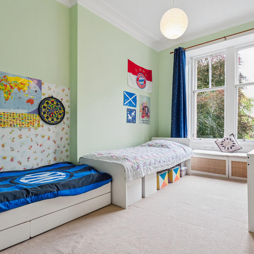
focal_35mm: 21
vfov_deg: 72.1
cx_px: 127
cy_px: 125
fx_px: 174
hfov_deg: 72.1
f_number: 8
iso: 3200
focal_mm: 16
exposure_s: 1/100
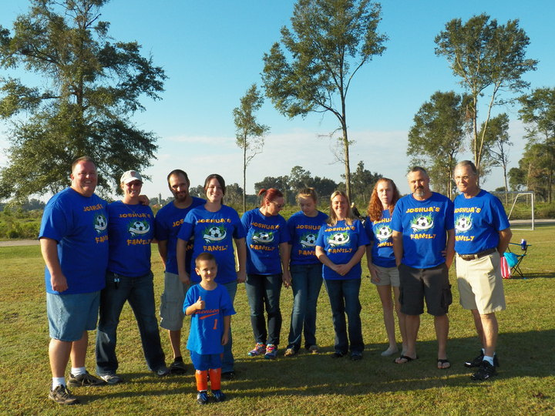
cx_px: 278
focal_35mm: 35
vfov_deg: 40.7
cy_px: 208
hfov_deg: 52.6
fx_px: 561
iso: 125
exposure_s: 1/800
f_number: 4
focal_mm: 6.3
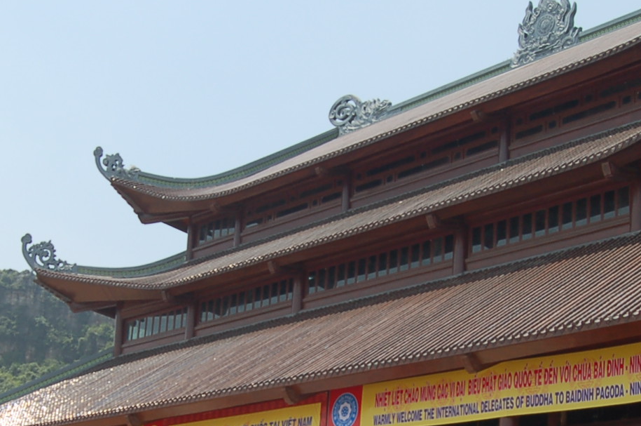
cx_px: 275
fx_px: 1249
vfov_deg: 19.1
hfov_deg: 28.8
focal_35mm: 70
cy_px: 344
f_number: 10
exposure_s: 1/250
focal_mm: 19
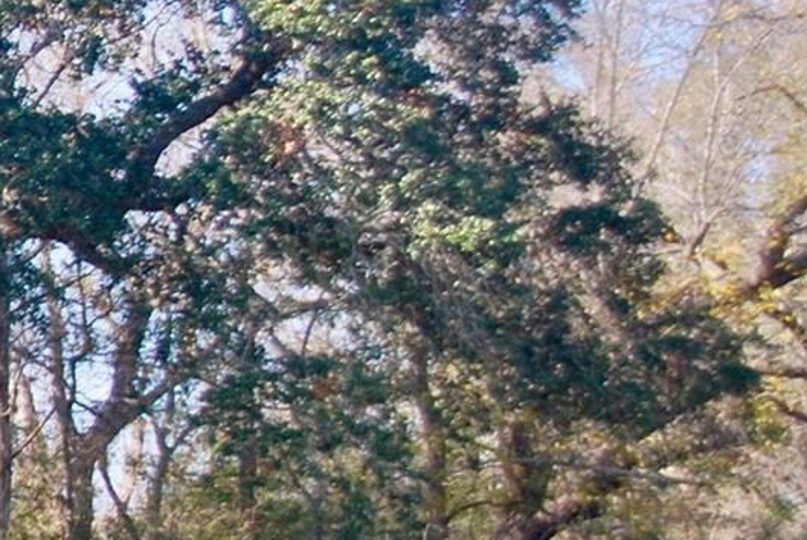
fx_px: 4690
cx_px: -648
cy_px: 201
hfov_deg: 9.4
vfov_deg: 6.6
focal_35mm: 209
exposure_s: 1/125
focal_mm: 36
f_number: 6.3
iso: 100
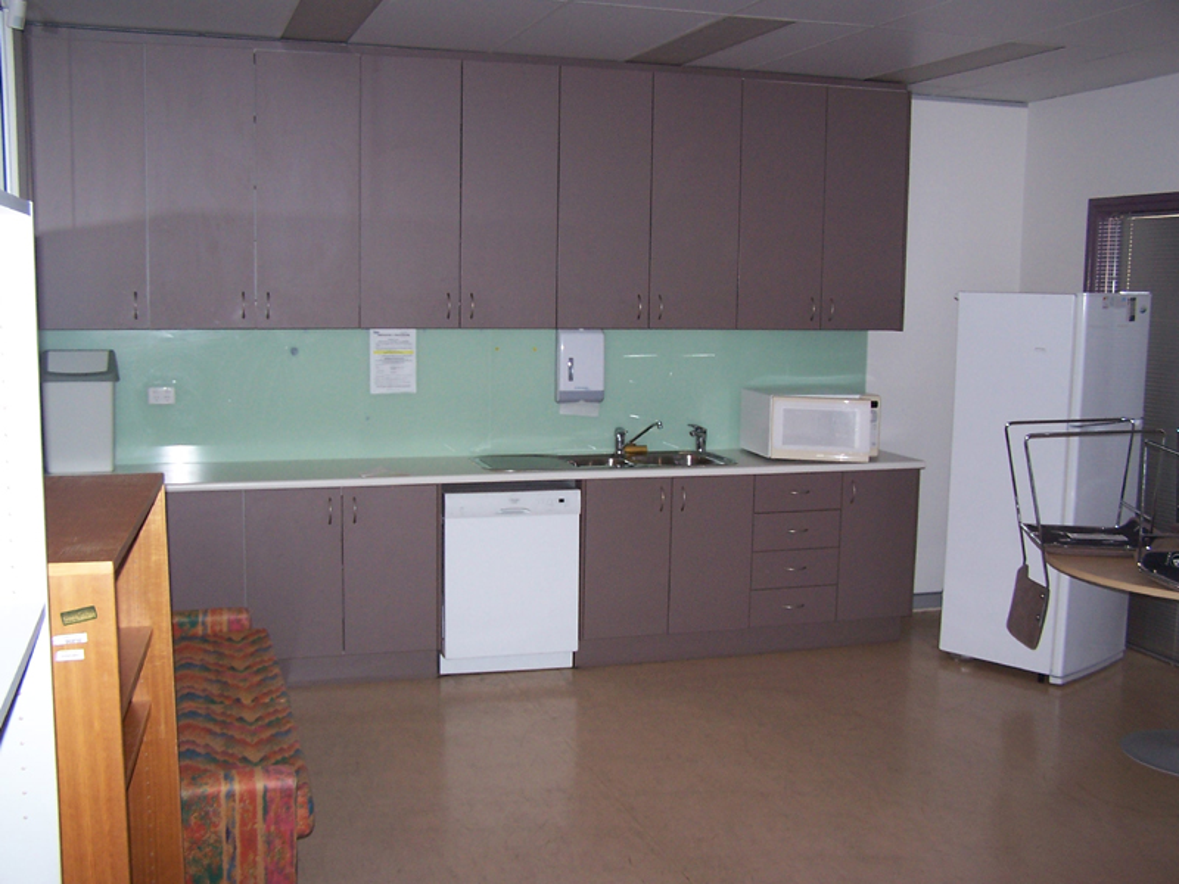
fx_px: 1294
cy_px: 442
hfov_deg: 49.0
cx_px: 590
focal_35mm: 38
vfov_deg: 37.7
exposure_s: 1/60
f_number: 2.8
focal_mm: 6.3
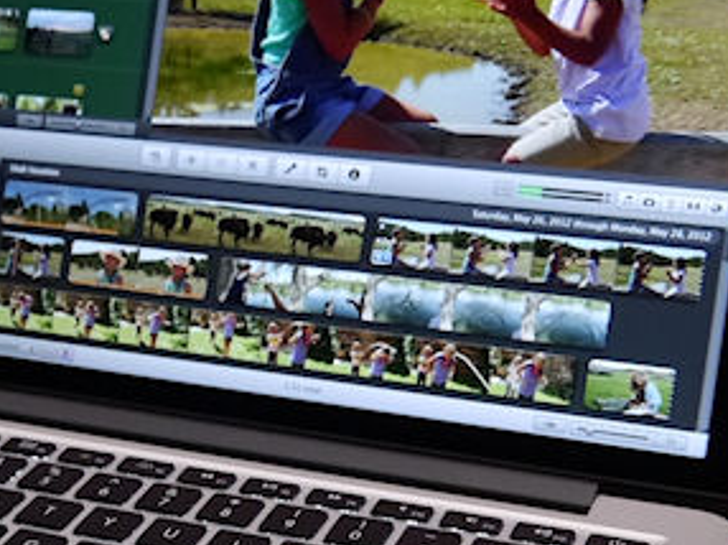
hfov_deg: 23.0
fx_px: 1765
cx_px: 155
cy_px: 405
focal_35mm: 84
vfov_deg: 17.4
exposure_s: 1/125
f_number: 3.6
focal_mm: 15
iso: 1000
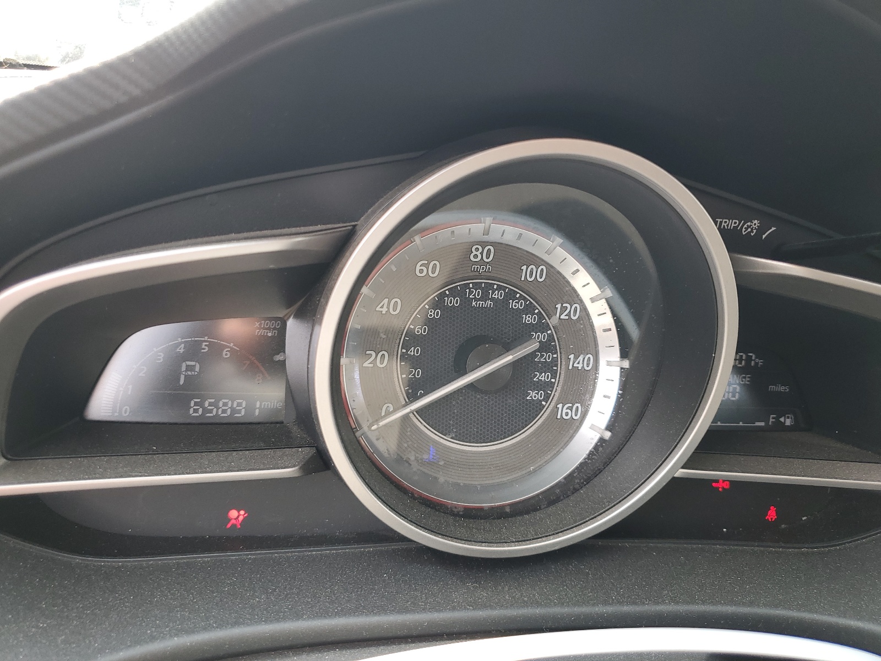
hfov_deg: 67.3
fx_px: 662
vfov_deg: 53.1
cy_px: 330
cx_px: 440
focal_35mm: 26
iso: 50
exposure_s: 1/133
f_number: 1.5
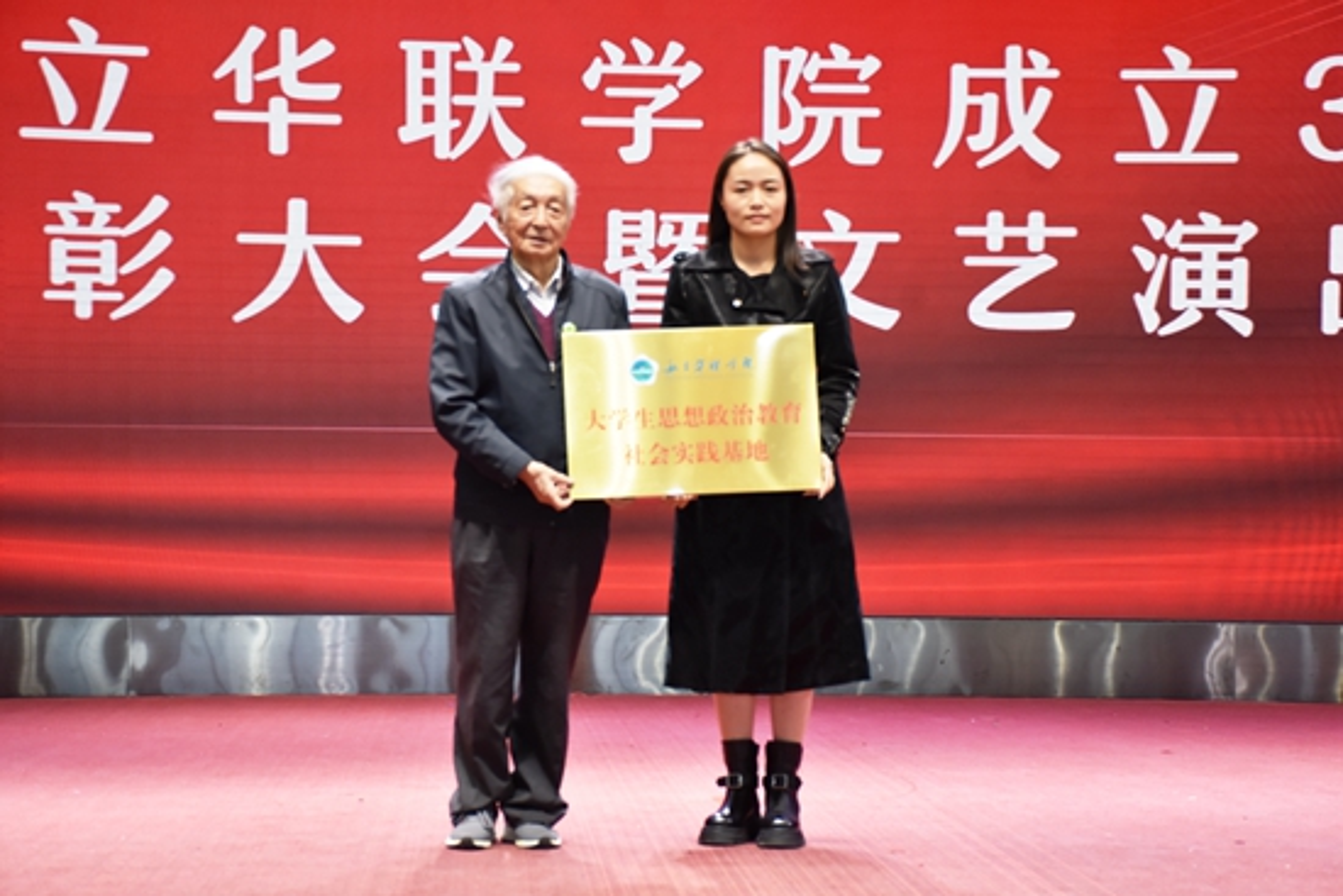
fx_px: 2798
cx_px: 672
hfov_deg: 27.0
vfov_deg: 18.2
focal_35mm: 75
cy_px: 448
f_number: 5.6
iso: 1000
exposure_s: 1/125
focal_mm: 50
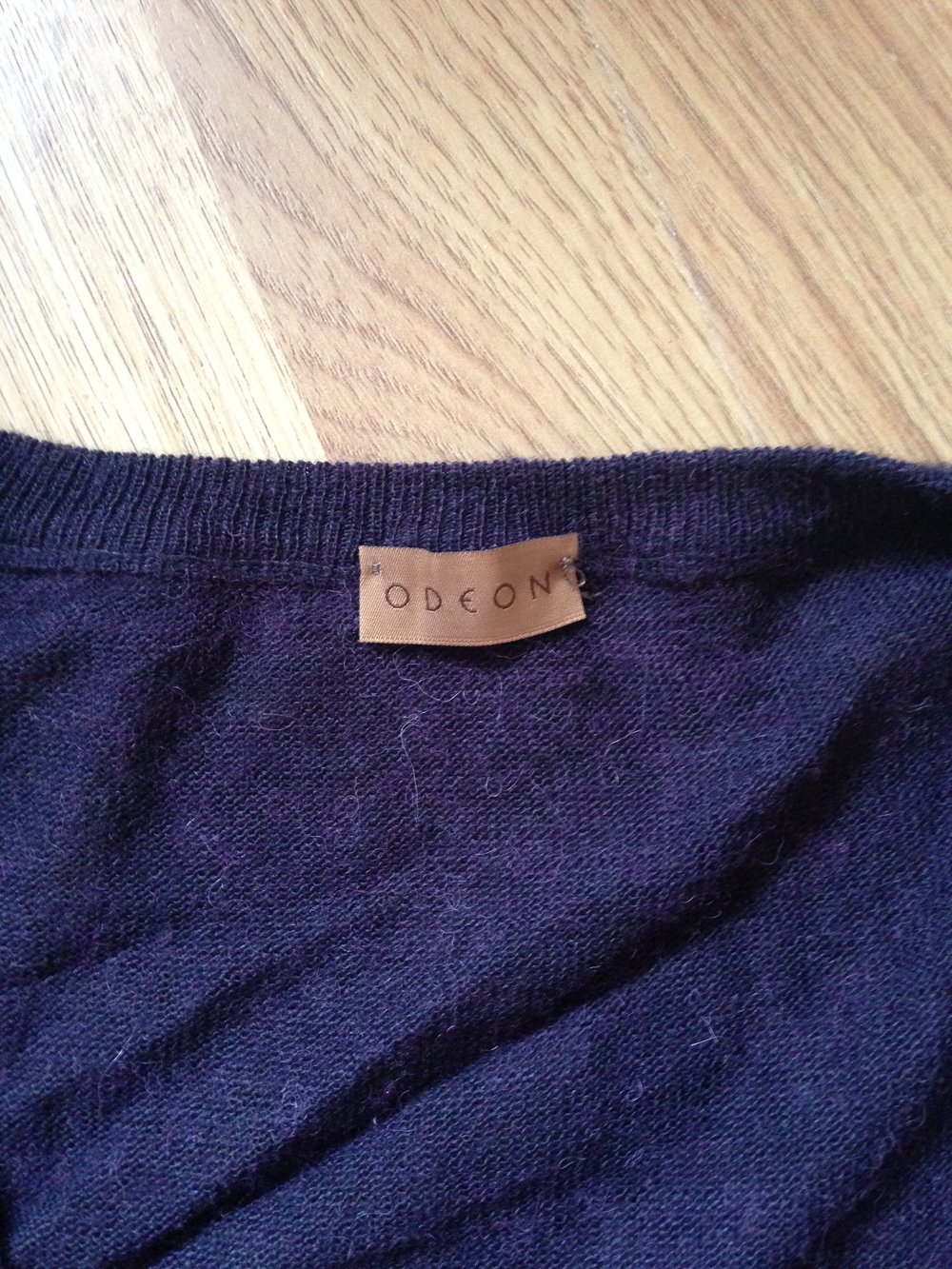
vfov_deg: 55.3
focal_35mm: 33
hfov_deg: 43.0
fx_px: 1210
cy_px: 634
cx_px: 476
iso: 400
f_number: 2.4
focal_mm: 4.12
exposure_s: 1/20
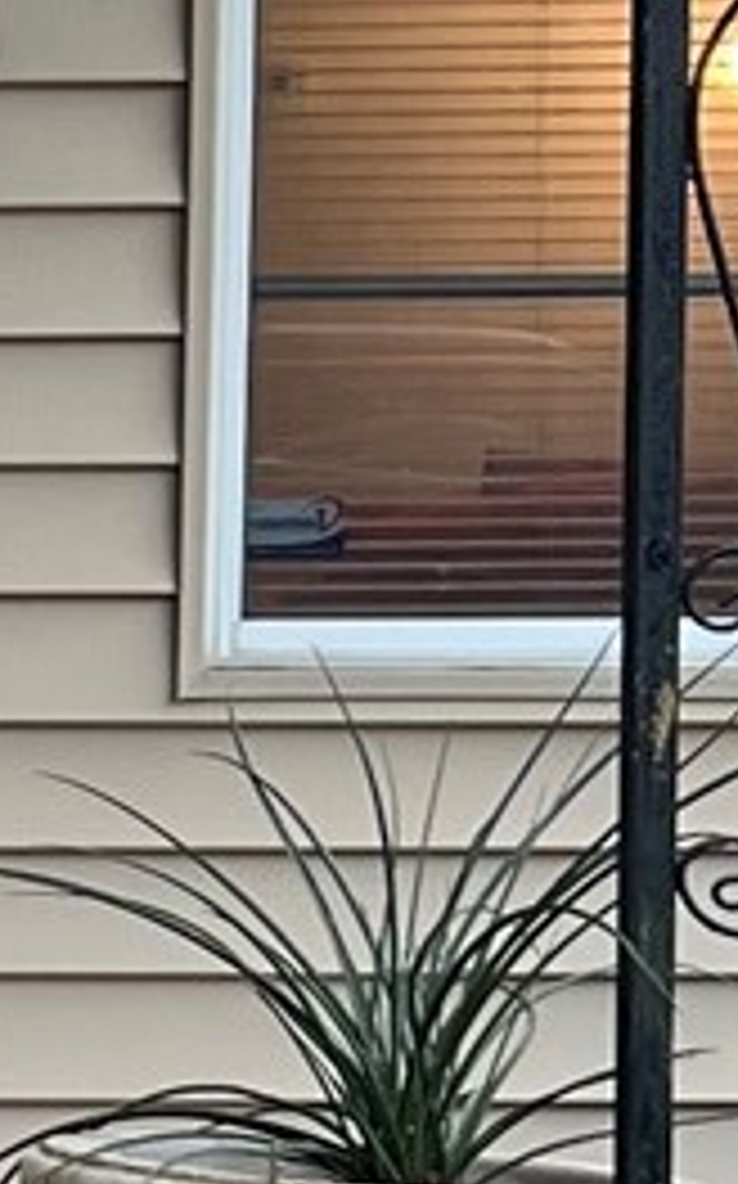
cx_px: -1642
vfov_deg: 9.7
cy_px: 887
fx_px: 6930
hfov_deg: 5.6
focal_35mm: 215
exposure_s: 1/121
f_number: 1.5
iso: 80
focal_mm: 5.7
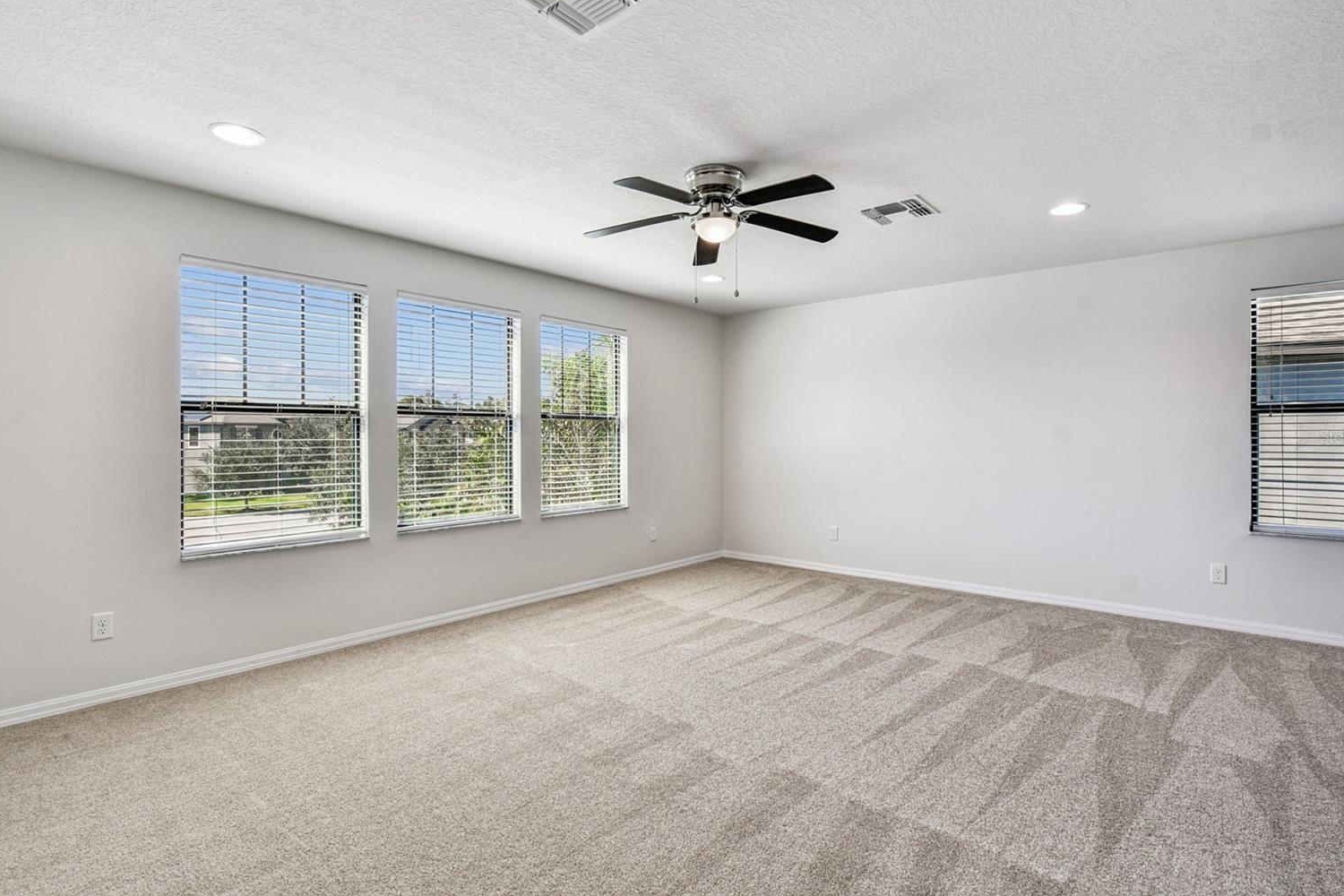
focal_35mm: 16
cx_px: 683
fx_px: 597
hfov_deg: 96.7
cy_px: 436
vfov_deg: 73.7
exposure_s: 1/15
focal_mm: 10
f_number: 7.1
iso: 100
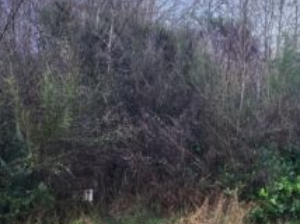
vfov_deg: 33.5
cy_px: 115
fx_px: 372
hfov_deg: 42.2
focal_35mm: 43
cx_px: 234
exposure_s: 1/180
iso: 125
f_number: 1.8
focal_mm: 6.4
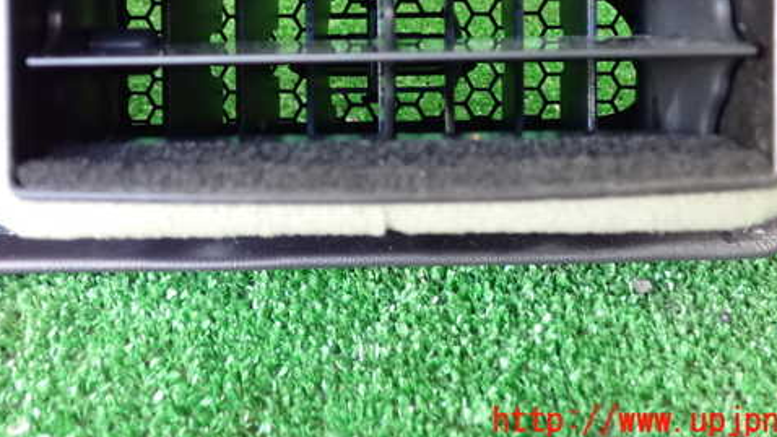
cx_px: 372
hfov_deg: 49.4
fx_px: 845
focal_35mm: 41
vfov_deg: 28.3
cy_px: 76
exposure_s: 1/80
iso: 1600
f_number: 2.3
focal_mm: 5.4
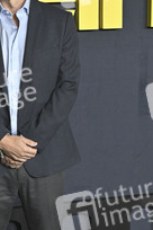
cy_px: 151
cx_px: 11
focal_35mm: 86
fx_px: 548
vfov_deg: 23.6
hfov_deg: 15.7
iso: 2500
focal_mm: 44
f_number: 5.6
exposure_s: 1/320
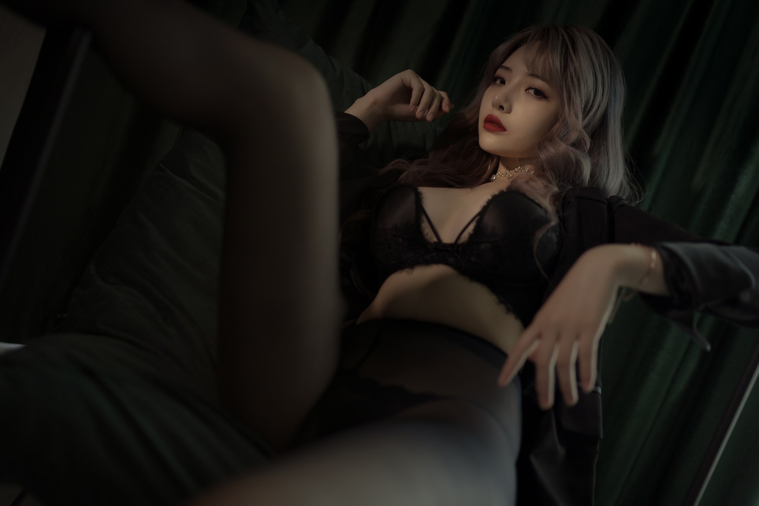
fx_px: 738
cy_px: 253
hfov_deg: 54.4
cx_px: 380
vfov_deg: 37.9
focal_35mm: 35
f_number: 1.6
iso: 160
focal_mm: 35
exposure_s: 1/200
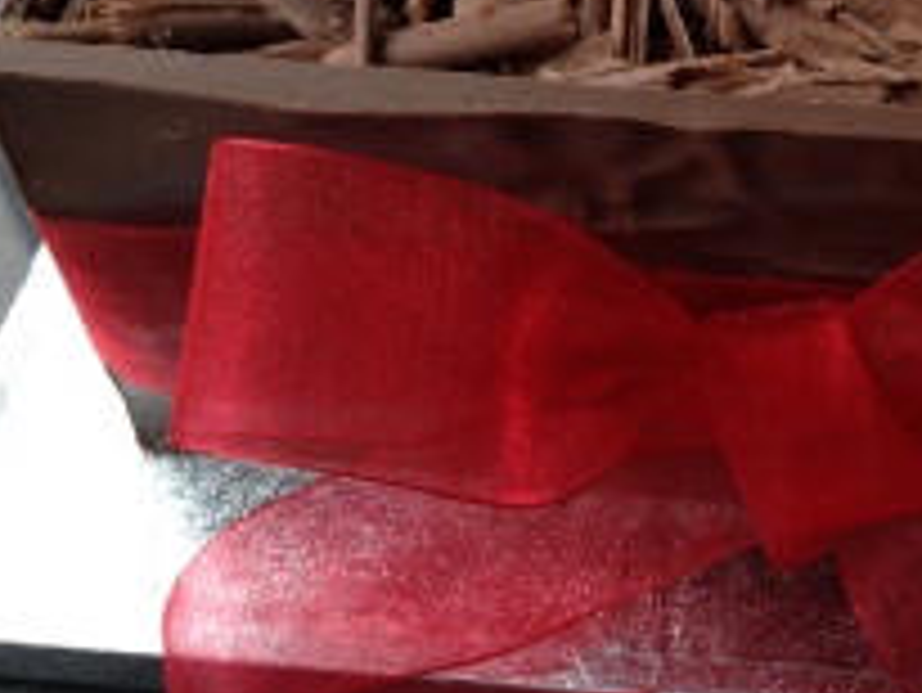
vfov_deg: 20.1
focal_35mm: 72
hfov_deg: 26.3
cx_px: 783
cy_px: 72
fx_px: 1919
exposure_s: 1/158
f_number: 2.4
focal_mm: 4.12
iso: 50
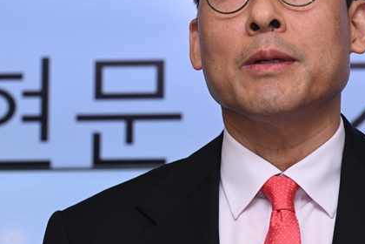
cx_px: 283
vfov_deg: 5.0
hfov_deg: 7.4
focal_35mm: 277
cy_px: 81
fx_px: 2808
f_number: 5.6
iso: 1000
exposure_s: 1/200
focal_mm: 155
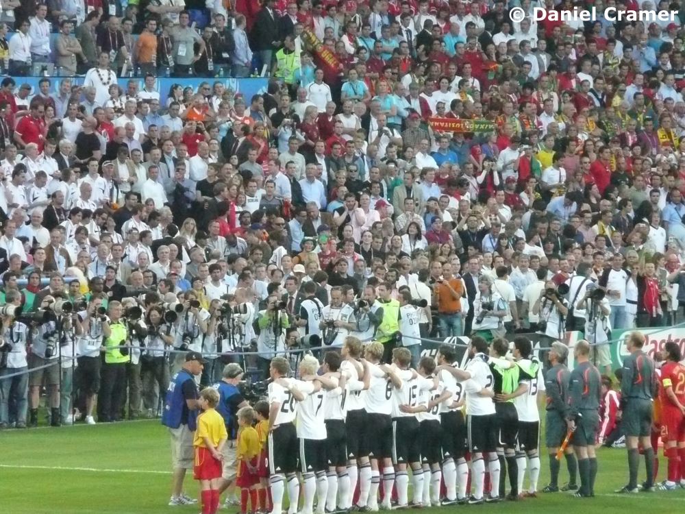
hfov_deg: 5.1
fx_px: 7638
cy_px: 257
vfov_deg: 3.9
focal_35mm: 386
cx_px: 342
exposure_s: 1/200
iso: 800
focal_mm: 46
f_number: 4.9
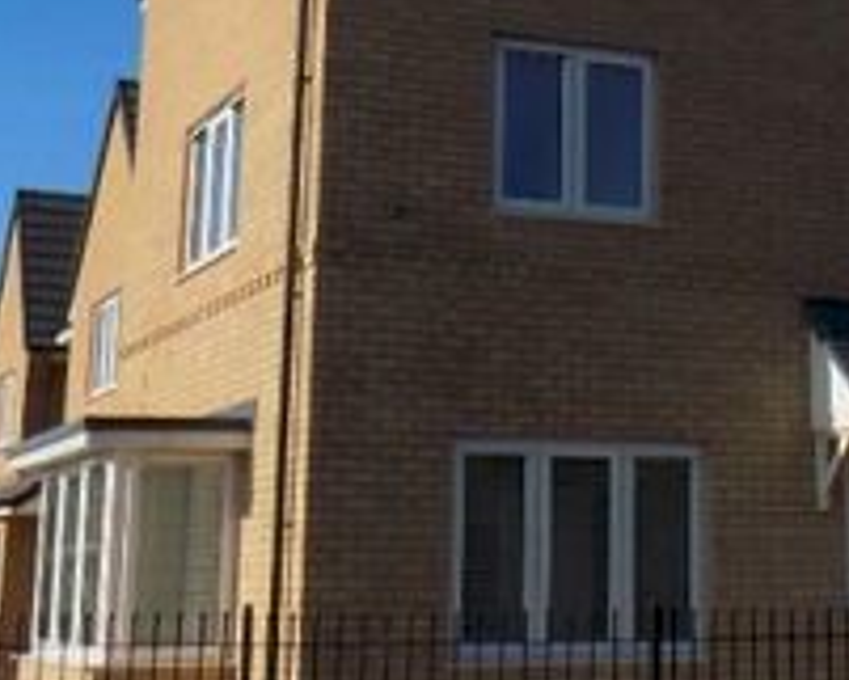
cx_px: 718
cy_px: 11
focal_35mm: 78
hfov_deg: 23.9
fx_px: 1961
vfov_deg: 19.2
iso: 80
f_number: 3.1
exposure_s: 1/1250
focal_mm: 4
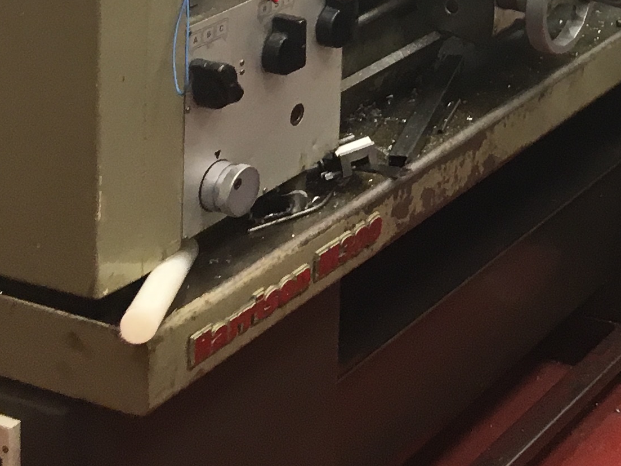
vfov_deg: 12.7
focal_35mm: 106
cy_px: -380
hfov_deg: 17.2
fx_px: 1901
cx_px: 848
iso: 32
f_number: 2.2
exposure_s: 1/33
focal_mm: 4.15
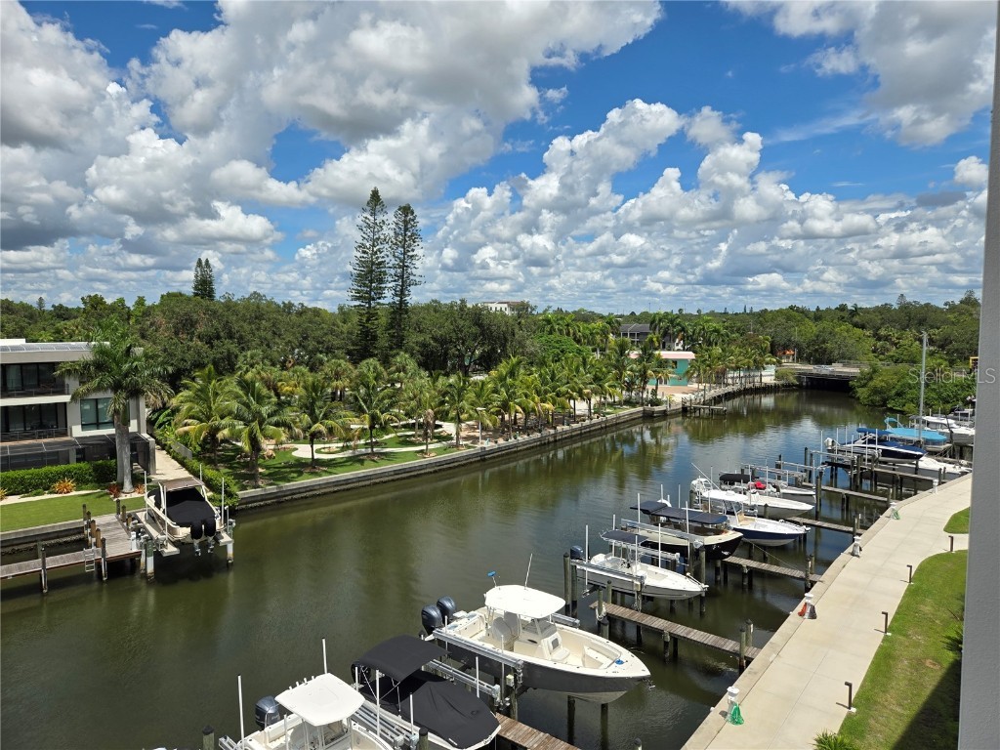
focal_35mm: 23
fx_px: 664
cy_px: 375
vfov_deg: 58.9
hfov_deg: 73.9
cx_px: 500
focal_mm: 5.4
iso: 25
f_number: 1.8
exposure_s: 1/2767
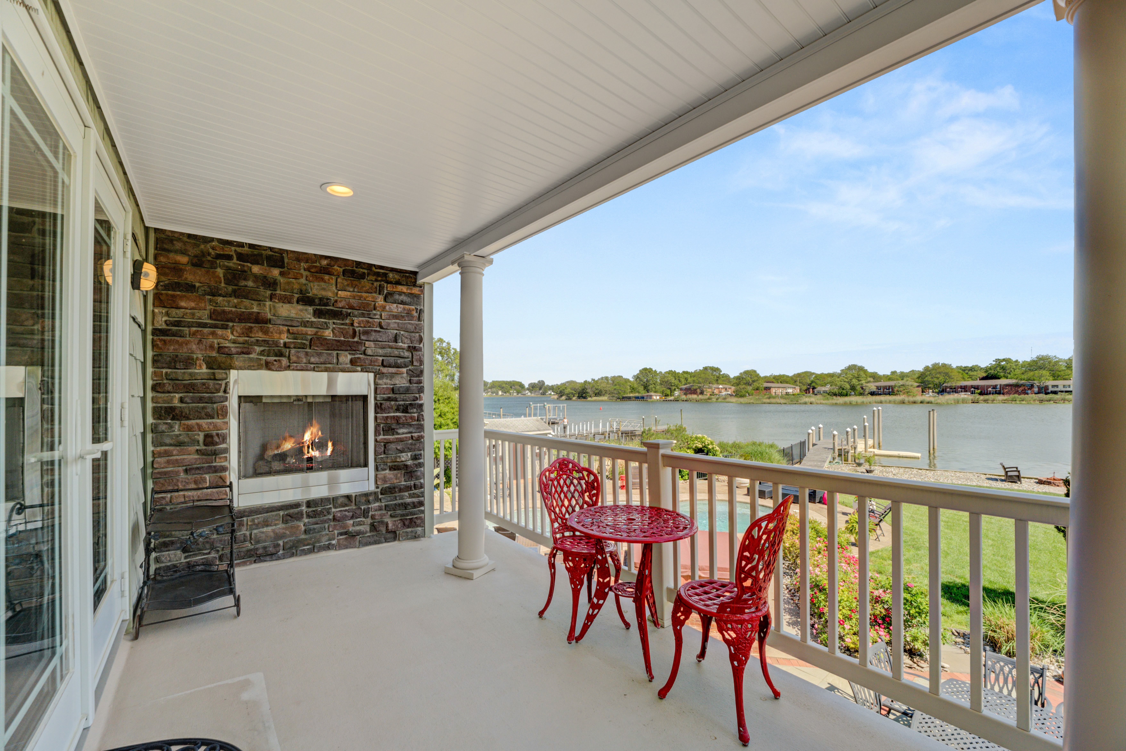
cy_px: 376
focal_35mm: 14
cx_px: 563
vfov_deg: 81.2
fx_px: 438
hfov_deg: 104.2
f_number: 9
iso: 400
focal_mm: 14
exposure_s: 1/640
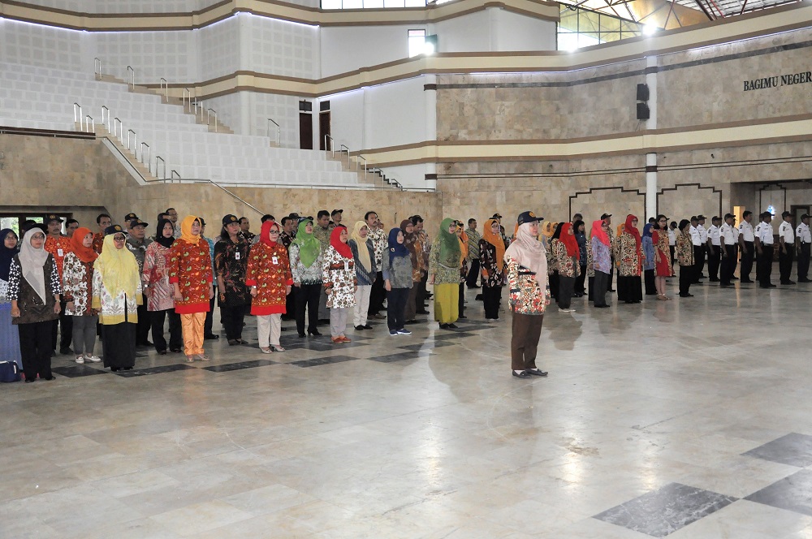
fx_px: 811
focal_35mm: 36
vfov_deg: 36.8
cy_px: 270
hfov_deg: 53.2
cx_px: 406
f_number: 5
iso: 1600
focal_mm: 24
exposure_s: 1/125
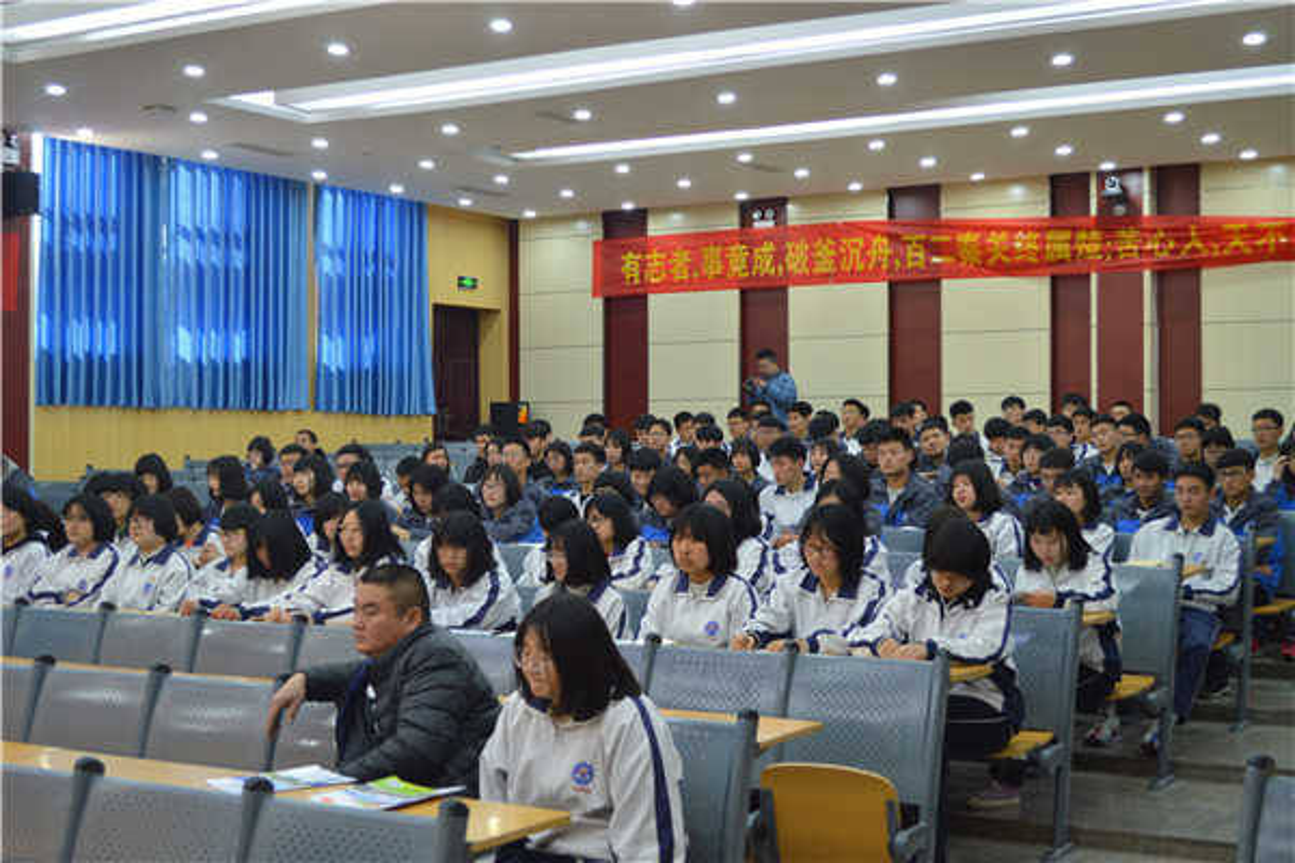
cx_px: 648
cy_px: 432
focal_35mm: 52
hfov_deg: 37.9
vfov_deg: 25.8
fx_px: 1888
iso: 400
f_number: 5
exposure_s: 1/20
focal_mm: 35
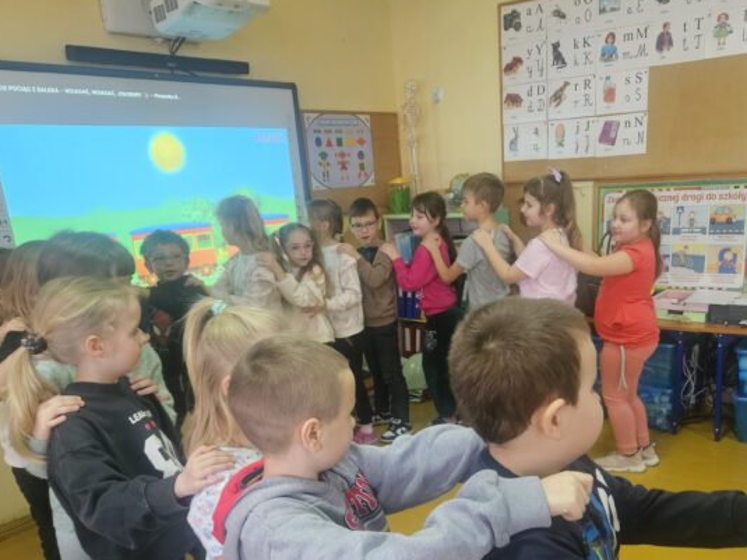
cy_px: 384
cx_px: 426
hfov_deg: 55.2
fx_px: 712
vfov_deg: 42.2
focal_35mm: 33
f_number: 1.8
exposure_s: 1/100
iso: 400
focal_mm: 5.4
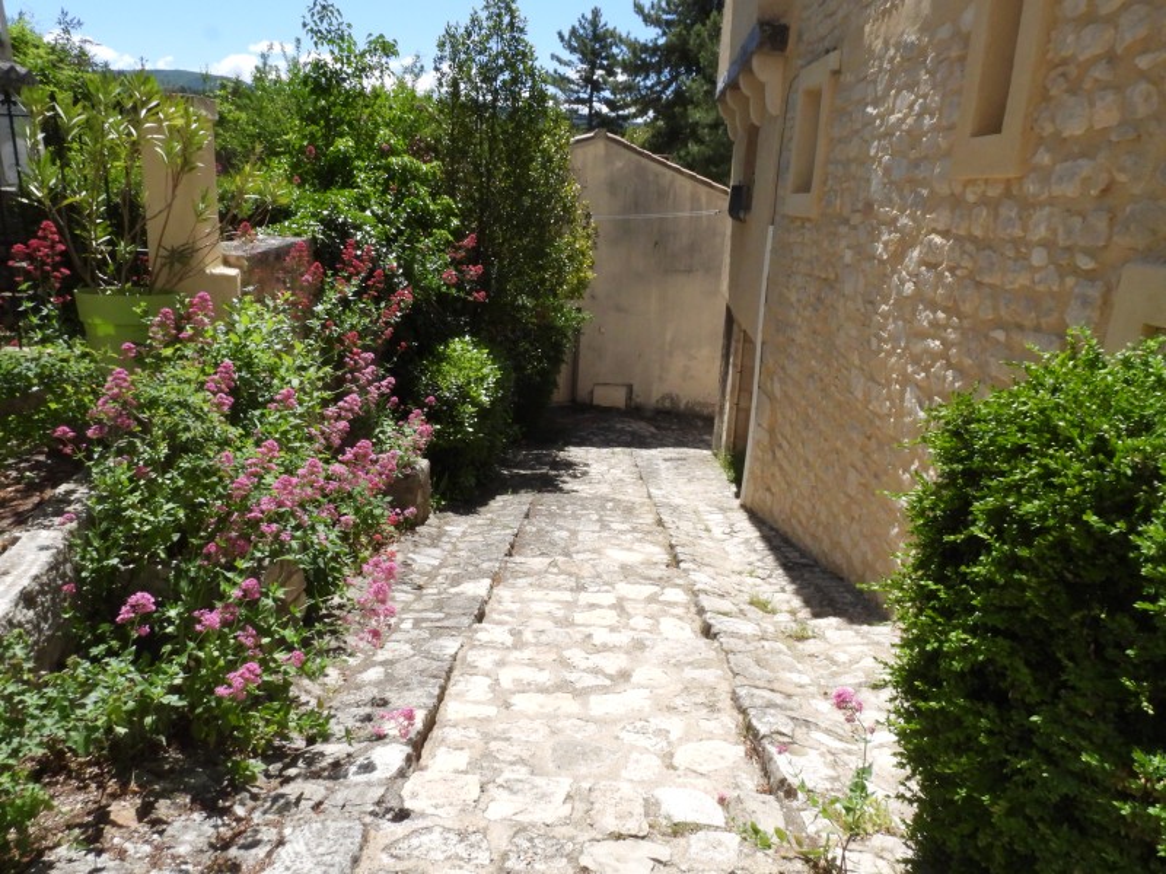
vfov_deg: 56.8
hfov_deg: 71.6
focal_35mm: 24
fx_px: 808
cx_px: 583
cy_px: 437
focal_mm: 4.3
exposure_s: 1/800
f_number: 8
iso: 400
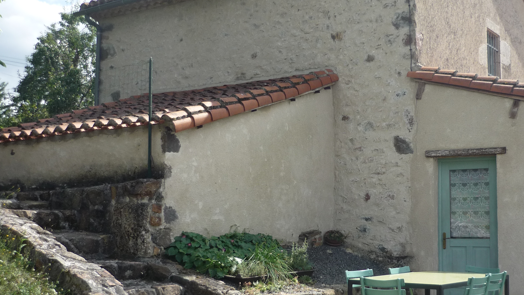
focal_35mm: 49
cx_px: 327
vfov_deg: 24.4
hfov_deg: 41.8
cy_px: 168
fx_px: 681
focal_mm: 5.5
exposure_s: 1/125
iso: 100
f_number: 8
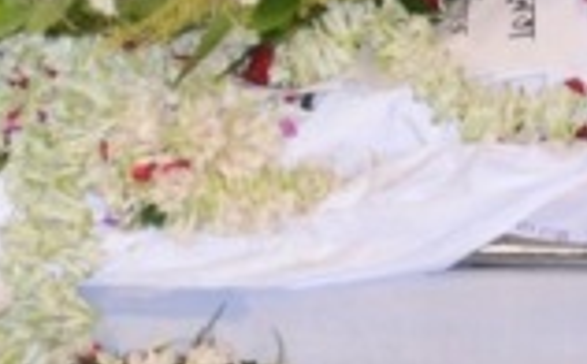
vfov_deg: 4.2
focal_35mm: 310
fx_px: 4949
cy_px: -301
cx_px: 267
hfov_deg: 6.8
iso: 800
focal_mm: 40
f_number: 5.6
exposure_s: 1/125
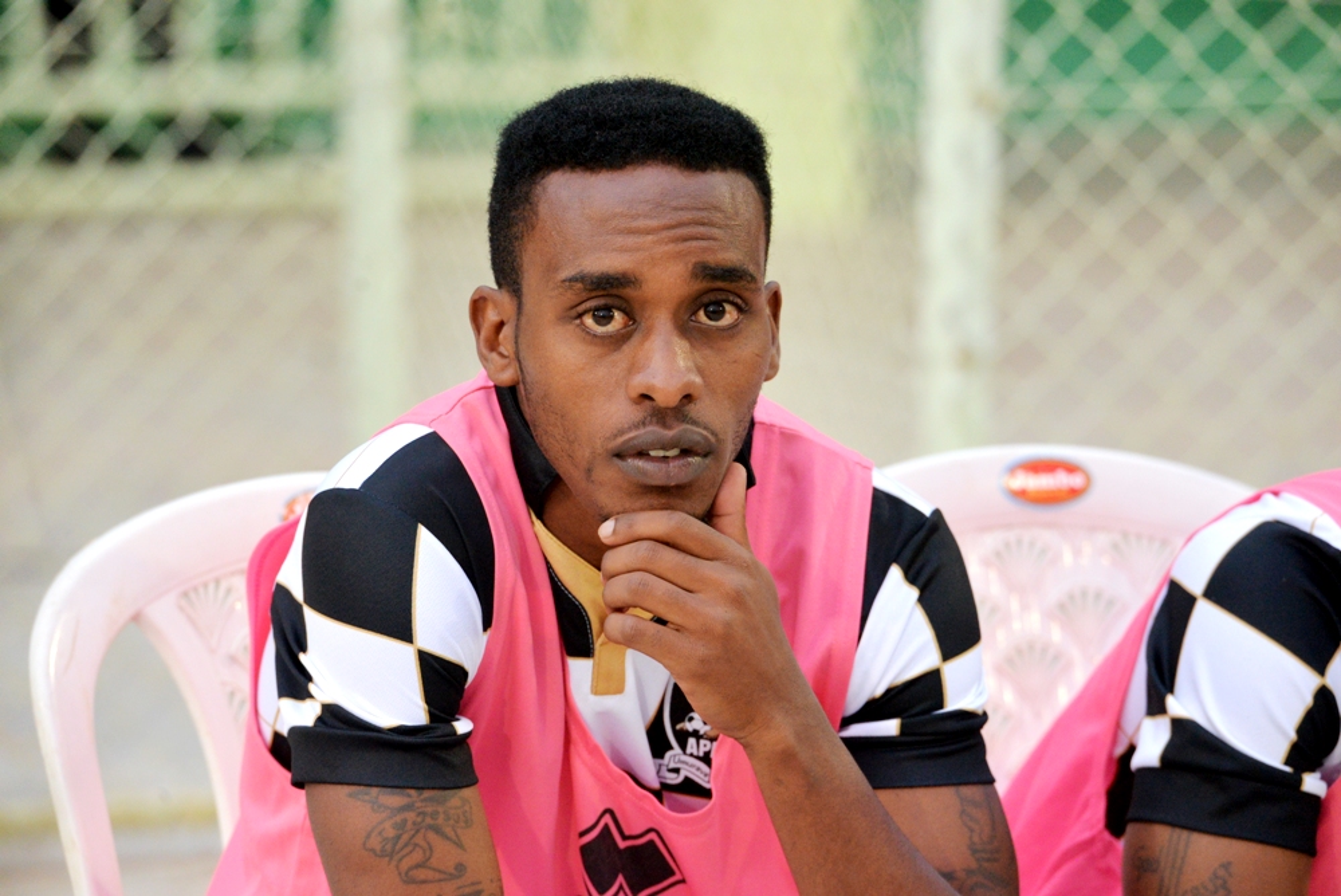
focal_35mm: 240
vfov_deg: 5.7
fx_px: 8945
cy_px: 448
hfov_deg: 8.6
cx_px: 670
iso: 3200
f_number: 6
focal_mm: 240
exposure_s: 1/640
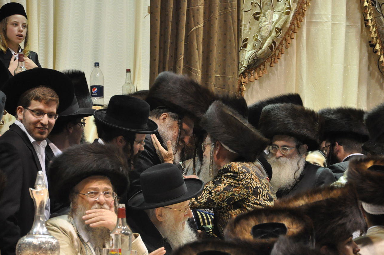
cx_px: 199
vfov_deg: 7.9
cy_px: 139
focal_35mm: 173
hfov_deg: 11.9
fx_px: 1838
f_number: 5.6
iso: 2000
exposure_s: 1/80
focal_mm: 105
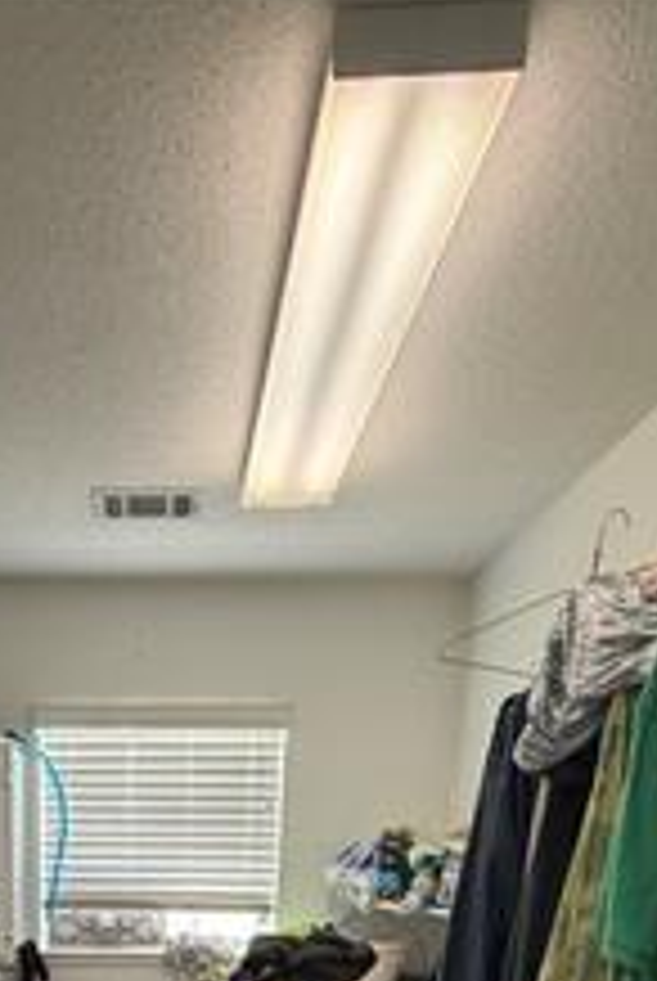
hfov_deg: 39.1
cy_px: 1053
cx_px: 104
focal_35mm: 32
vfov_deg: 45.6
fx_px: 873
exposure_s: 1/60
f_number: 2.2
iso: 320
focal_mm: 2.22
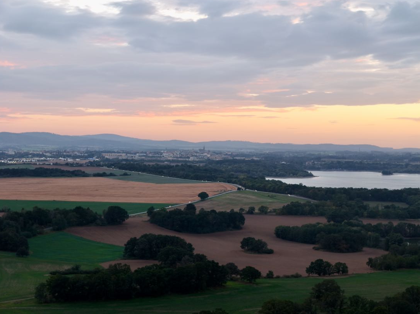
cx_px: 209
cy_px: 155
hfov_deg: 27.4
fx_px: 861
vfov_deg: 20.7
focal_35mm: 71
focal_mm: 19.35
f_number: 2.8
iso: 140
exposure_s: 1/20
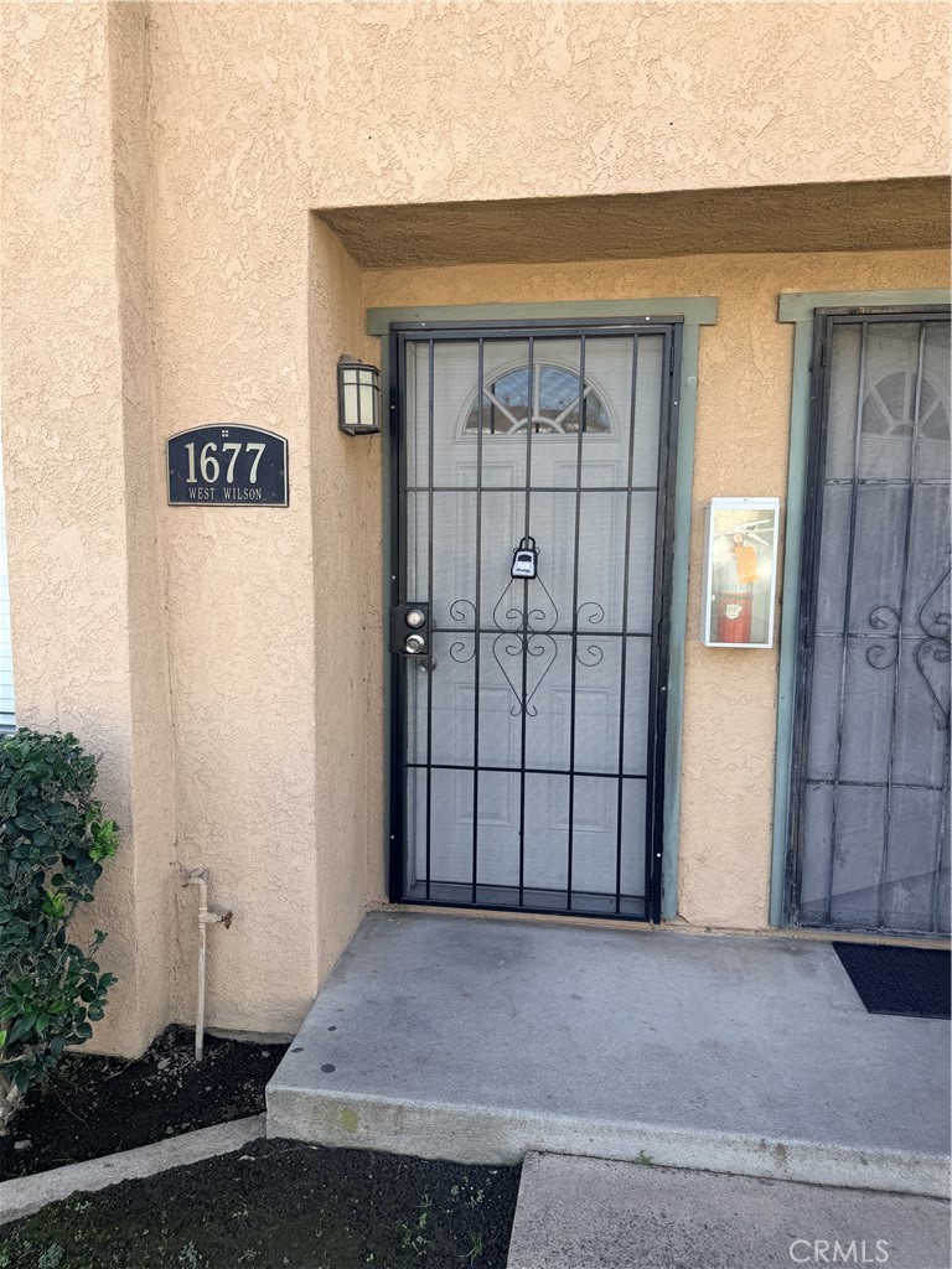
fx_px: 880
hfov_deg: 56.8
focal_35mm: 24
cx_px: 476
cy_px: 634
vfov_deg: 71.6
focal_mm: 6.76
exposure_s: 1/735
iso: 80
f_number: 1.78
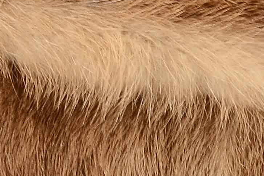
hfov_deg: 1.9
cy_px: -16
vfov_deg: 1.3
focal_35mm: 1062
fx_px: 7790
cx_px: 458
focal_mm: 105
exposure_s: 1/60
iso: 160
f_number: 8
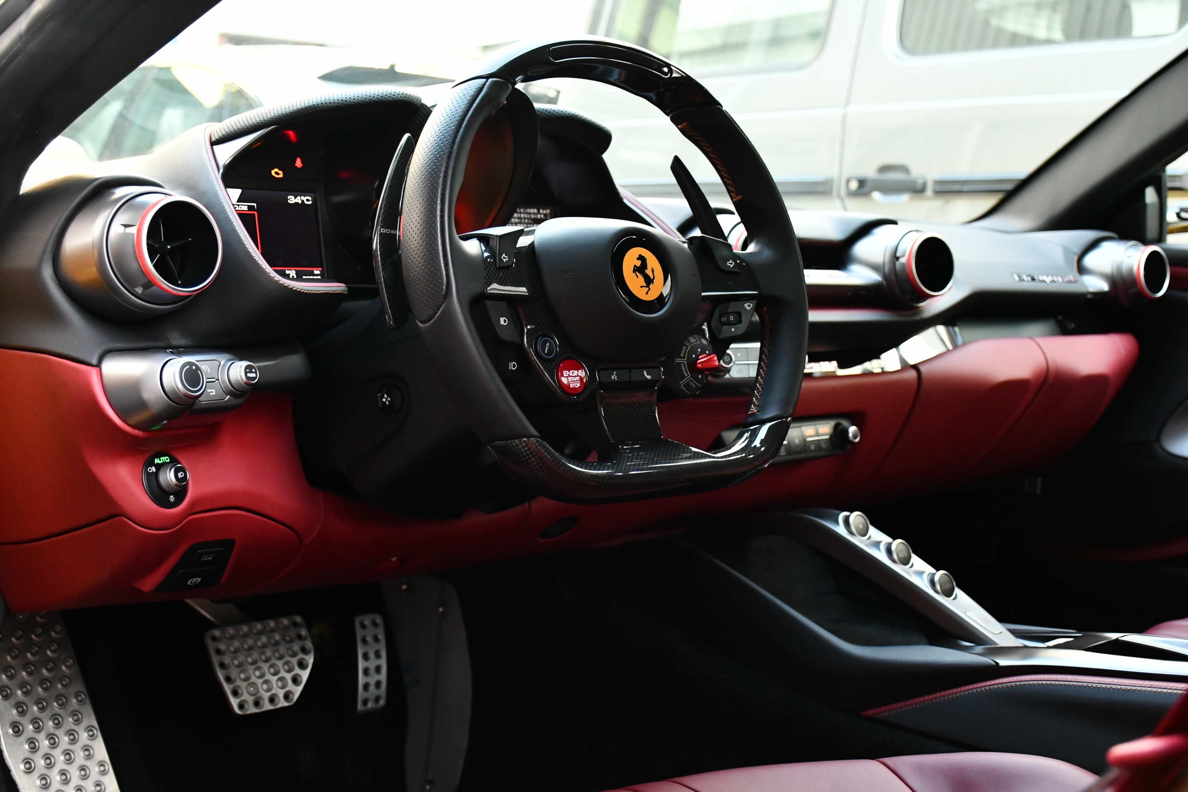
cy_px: 396
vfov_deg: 29.9
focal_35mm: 45
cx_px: 594
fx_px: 1485
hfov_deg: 43.6
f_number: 4.5
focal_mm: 30
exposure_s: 1/80
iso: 2500
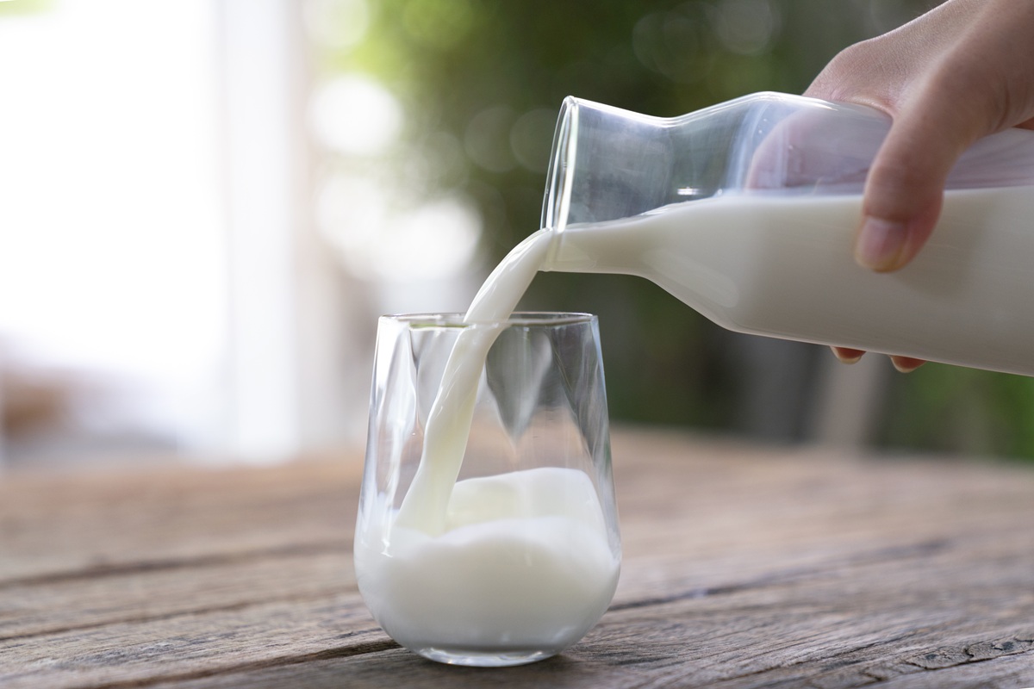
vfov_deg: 19.5
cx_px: 517
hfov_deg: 28.8
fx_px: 2010
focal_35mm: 70
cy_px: 344
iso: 200
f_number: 2.8
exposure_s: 1/320
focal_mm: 70
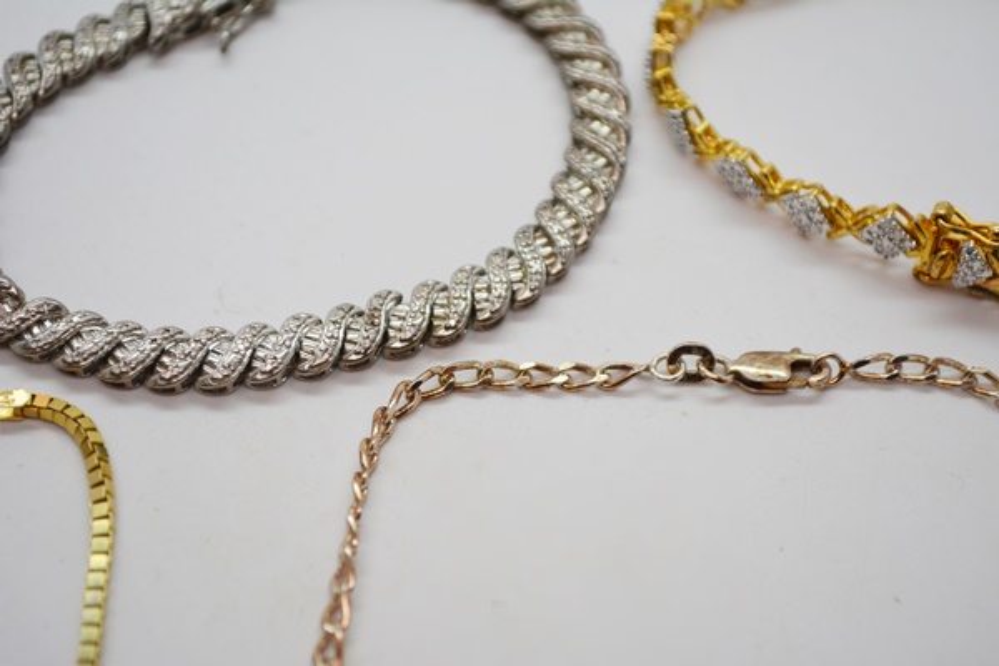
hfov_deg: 24.6
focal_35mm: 82
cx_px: 500
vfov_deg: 16.6
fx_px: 2289
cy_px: 333
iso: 200
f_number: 5.6
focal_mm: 55
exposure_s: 1/125
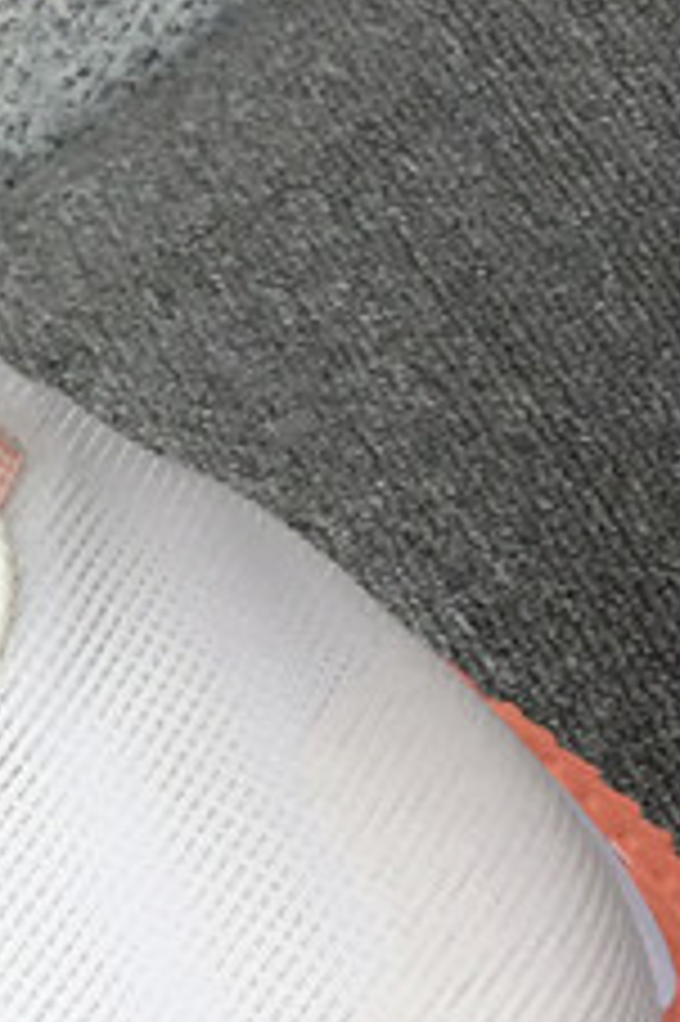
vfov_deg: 16.0
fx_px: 3632
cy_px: 335
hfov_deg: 10.3
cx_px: -392
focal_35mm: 128
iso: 25
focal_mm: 3.3
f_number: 2.4
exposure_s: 1/204
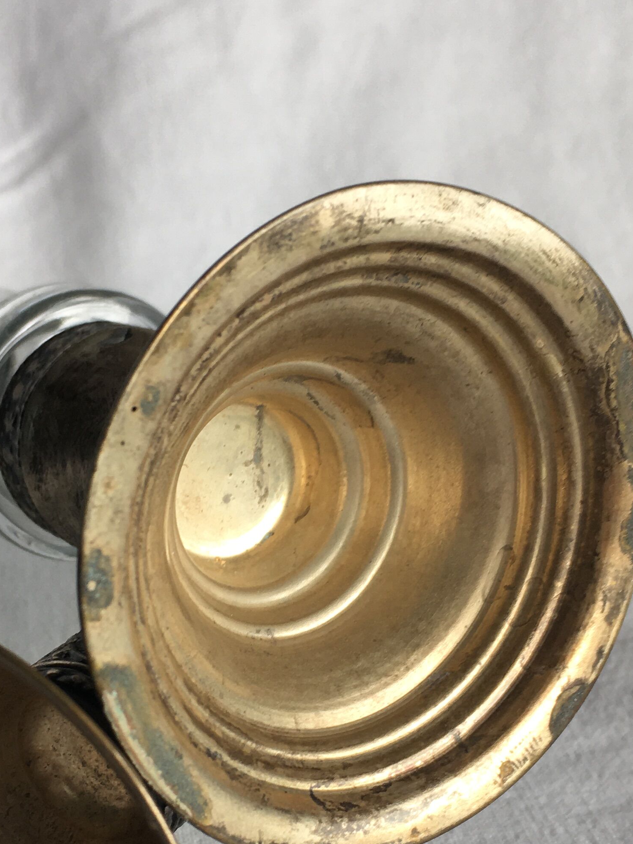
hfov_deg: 24.6
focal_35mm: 59
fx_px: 1439
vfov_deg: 32.4
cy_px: 578
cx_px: 178
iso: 25
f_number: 2.2
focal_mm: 4.15
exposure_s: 1/100
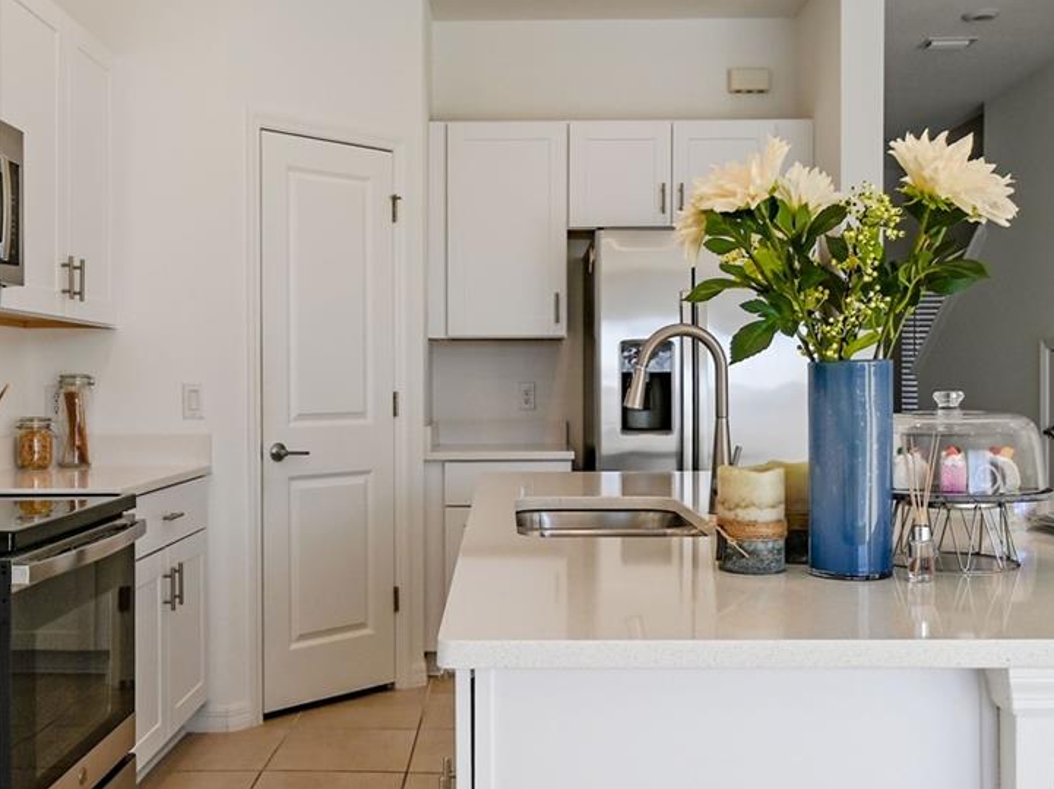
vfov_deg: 43.6
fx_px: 974
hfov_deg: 56.1
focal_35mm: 32
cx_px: 393
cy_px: 516
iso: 64
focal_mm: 10
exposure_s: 1/125
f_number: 3.5
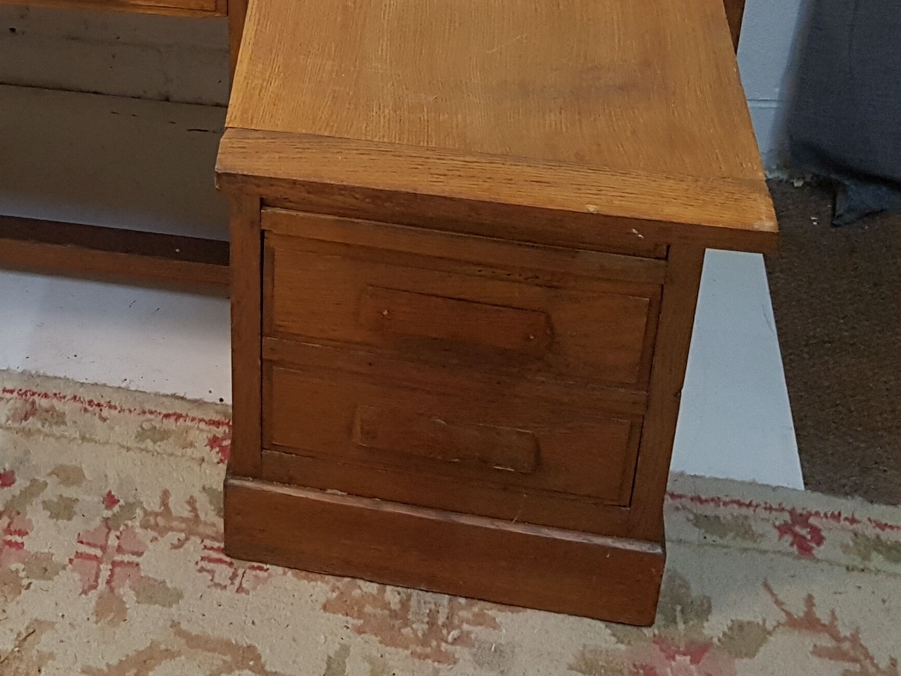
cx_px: 10
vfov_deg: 22.9
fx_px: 1562
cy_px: -76
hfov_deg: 30.1
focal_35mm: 60
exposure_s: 1/33
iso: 160
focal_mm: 4.2
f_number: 1.7
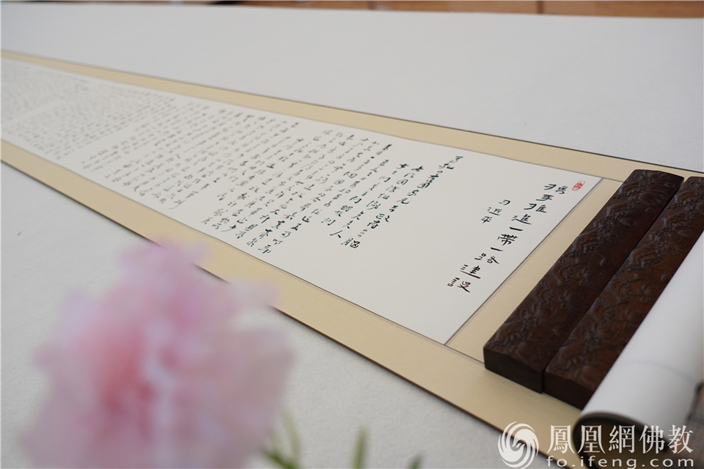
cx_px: 352
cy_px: 234
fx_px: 587
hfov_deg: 61.9
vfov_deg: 43.6
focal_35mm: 30
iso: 800
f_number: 2.8
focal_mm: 20
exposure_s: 1/80
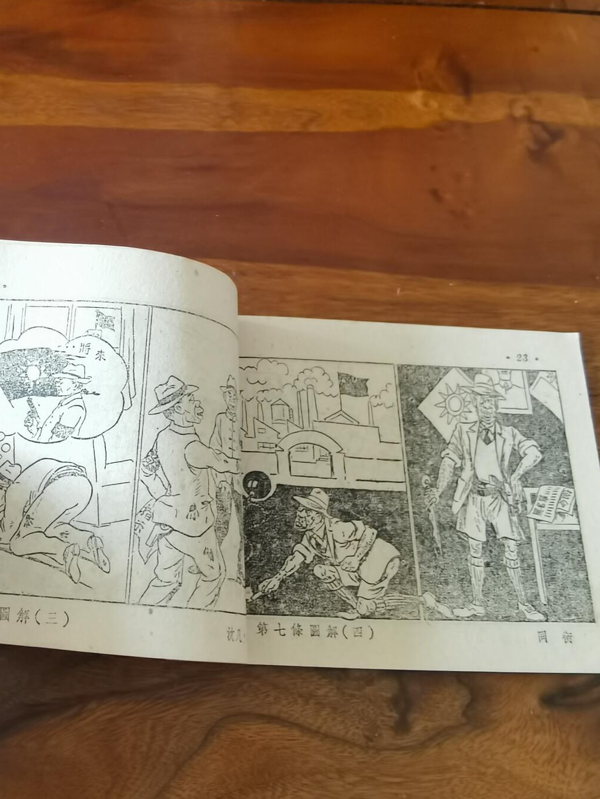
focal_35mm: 36
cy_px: 349
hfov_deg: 39.6
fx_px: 832
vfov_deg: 51.2
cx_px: 274
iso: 400
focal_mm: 2.26
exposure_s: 1/25
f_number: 2.2
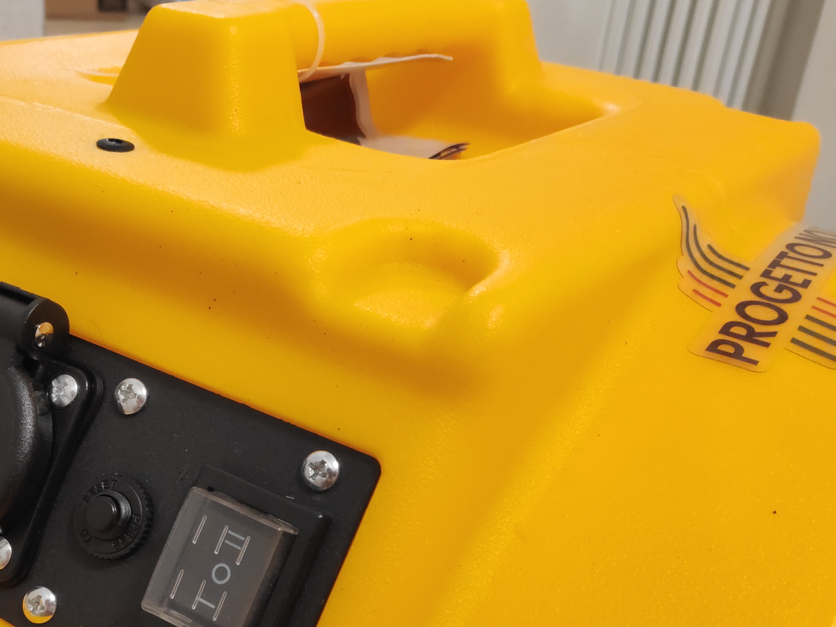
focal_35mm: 35
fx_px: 845
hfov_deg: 51.5
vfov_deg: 39.4
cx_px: 269
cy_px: 485
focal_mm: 3.94
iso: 939
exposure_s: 1/50
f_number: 1.9
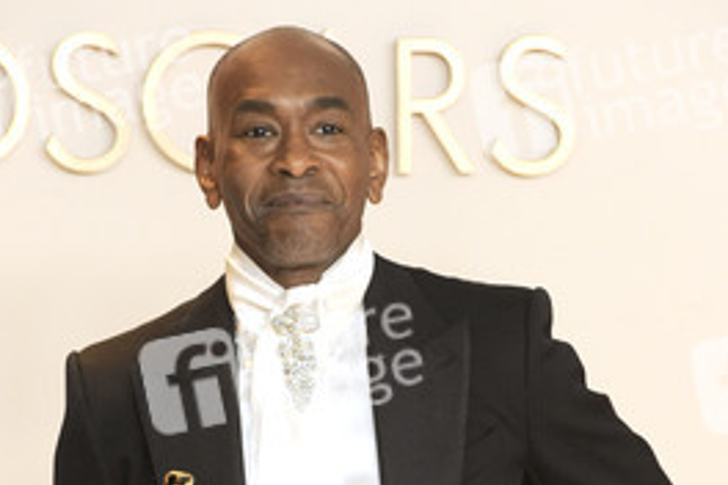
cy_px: 507
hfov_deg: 6.8
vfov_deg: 4.5
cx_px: 363
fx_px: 6127
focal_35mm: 303
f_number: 5.6
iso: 2000
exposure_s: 1/160
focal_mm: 200
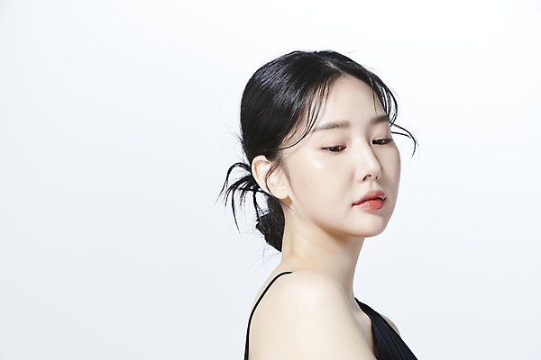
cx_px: 270
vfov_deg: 11.8
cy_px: 180
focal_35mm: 116
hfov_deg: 17.6
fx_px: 1743
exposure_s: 1/125
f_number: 11
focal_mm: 116
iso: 64
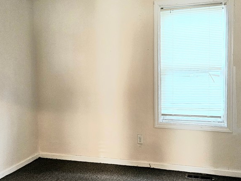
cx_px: 118
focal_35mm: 41
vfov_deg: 35.1
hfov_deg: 45.8
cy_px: 85
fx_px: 285
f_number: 1.8
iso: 640
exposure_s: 1/120
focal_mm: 5.4
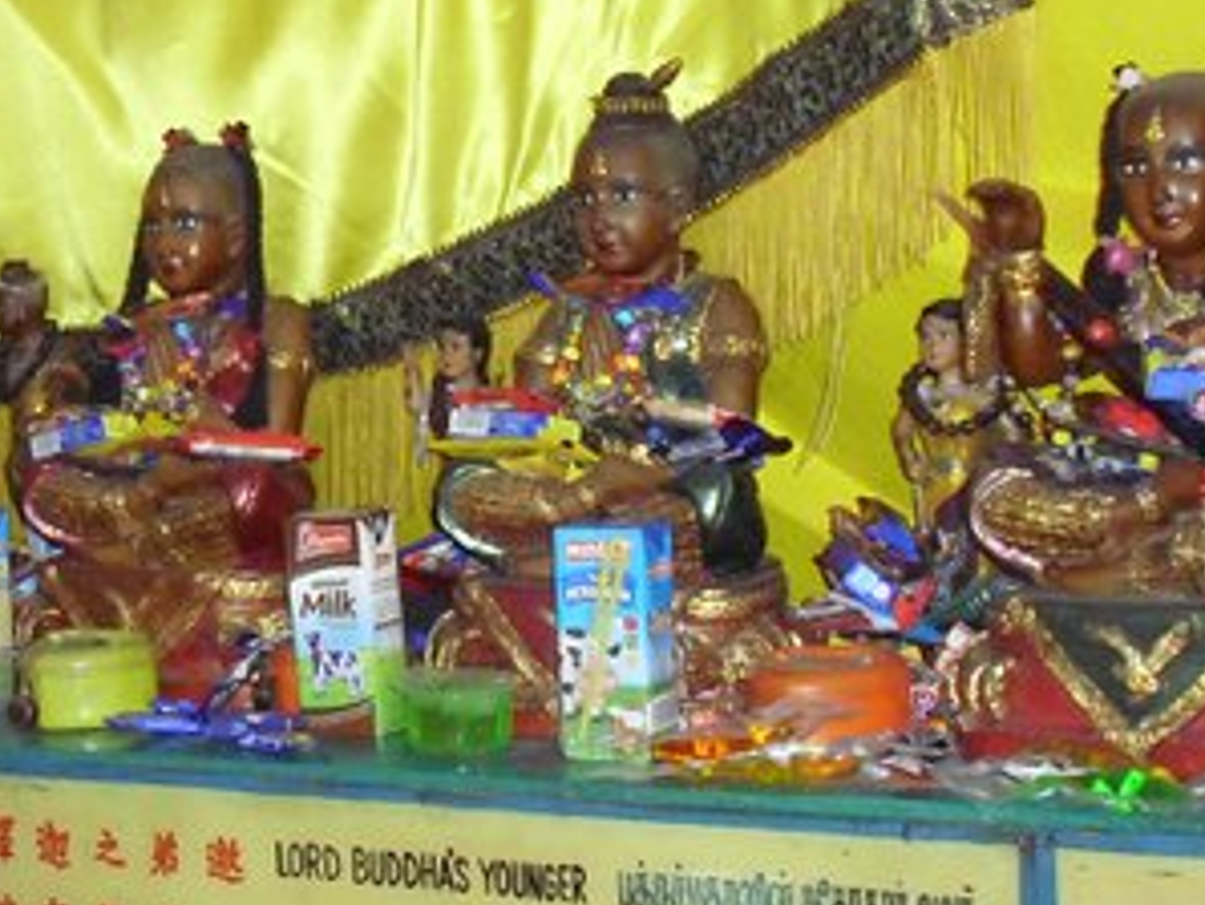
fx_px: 3554
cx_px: 194
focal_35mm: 102
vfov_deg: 14.5
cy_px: 388
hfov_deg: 19.0
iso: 200
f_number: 2.8
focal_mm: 6.2
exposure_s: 1/60
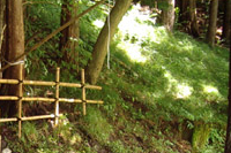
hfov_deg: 22.0
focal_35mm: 89
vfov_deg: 14.8
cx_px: -3
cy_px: 181
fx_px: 571
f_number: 2.6
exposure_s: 1/60
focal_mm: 5.8
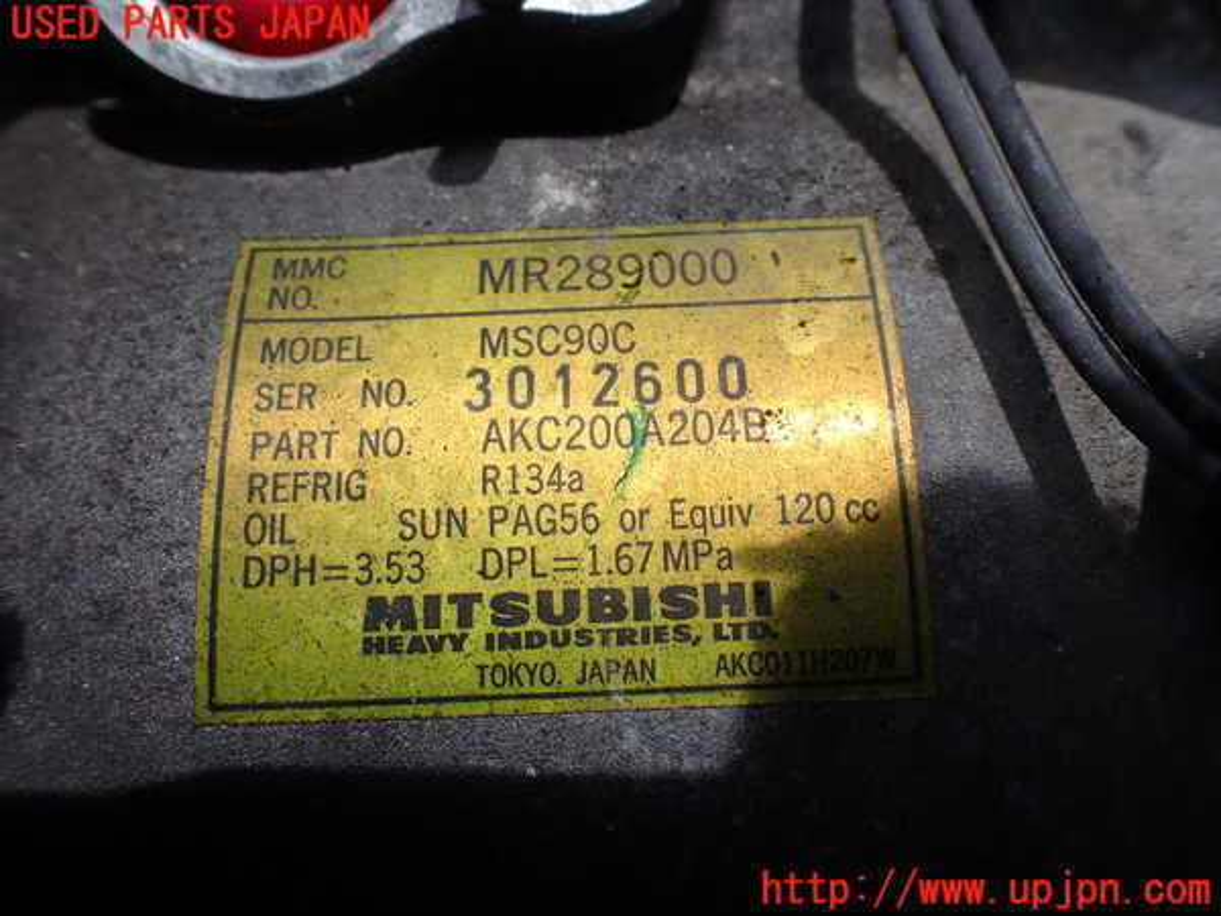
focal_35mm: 30
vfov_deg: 46.8
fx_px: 1058
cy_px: 458
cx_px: 610
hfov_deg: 60.0
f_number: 3.2
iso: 100
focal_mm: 5.4
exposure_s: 1/320
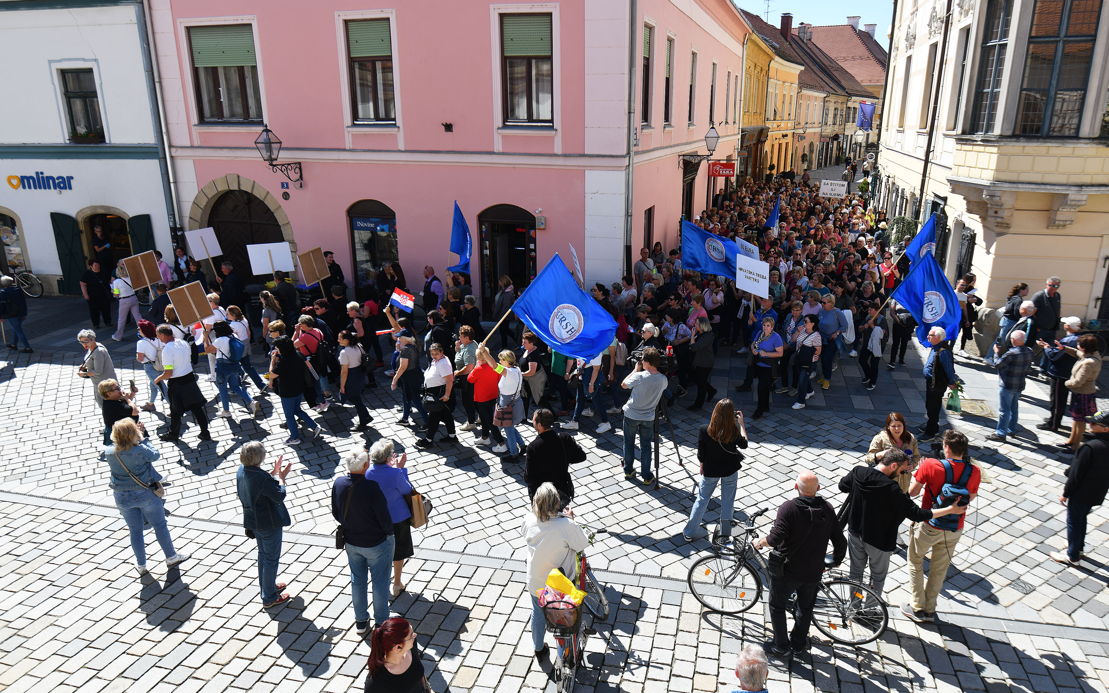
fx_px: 665
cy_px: 355
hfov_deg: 79.7
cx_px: 554
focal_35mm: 22
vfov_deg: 55.0
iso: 64
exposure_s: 1/500
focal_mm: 21
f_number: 5
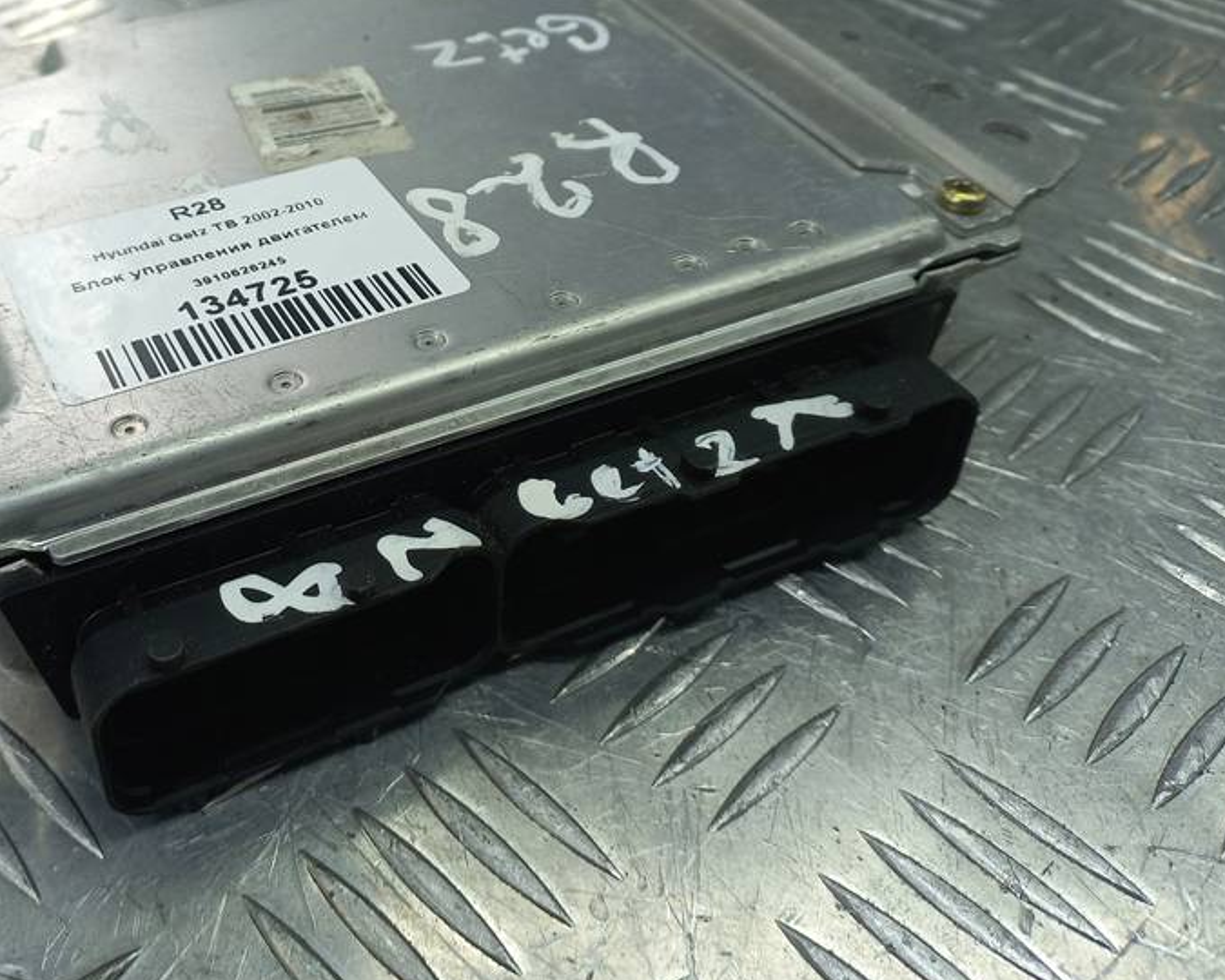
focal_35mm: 37
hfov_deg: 48.2
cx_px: 405
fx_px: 1341
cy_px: 307
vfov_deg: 39.5
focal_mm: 4.6
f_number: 1.8
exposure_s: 1/50
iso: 40
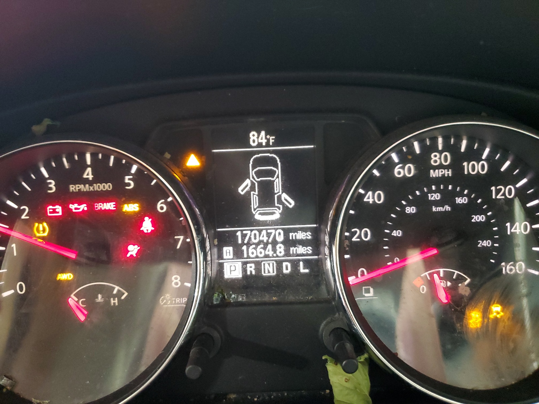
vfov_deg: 53.1
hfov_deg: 67.3
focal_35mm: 26
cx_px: 270
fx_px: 405
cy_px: 202
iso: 307
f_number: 1.5
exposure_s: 1/24
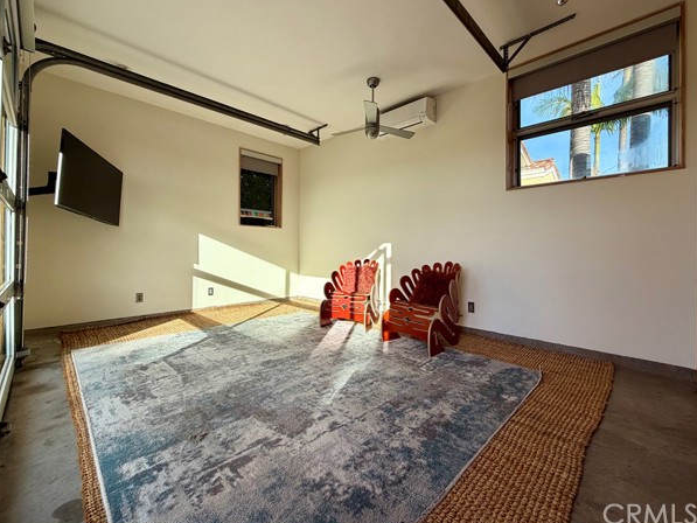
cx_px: 362
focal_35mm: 15
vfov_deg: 81.7
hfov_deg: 98.1
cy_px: 251
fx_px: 302
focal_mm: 2.22
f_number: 2.2
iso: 50
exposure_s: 1/340
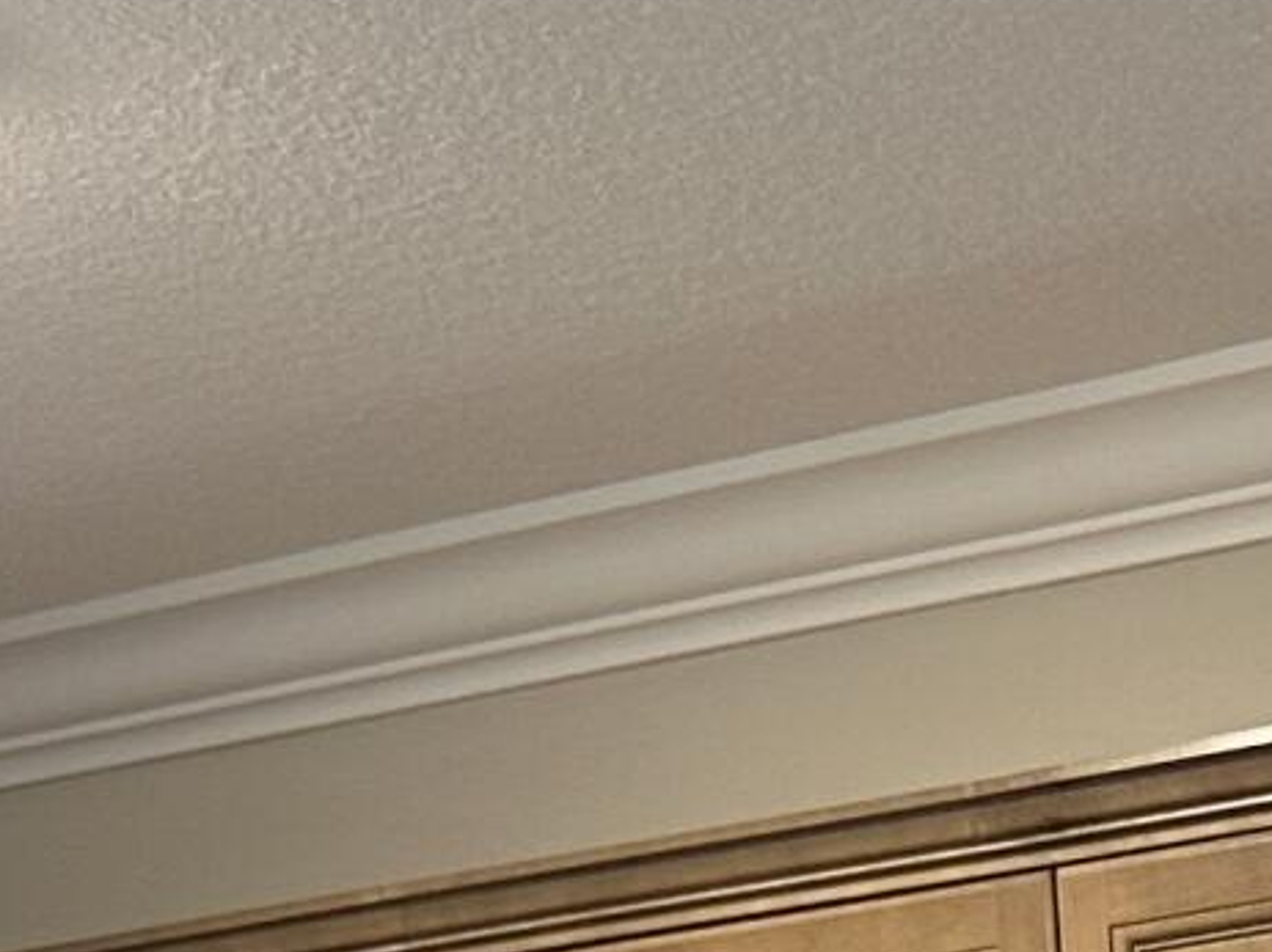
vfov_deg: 9.0
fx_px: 5729
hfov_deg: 11.9
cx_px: 2126
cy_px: 1865
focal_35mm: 156
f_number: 1.78
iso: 160
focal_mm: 6.86
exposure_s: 1/60
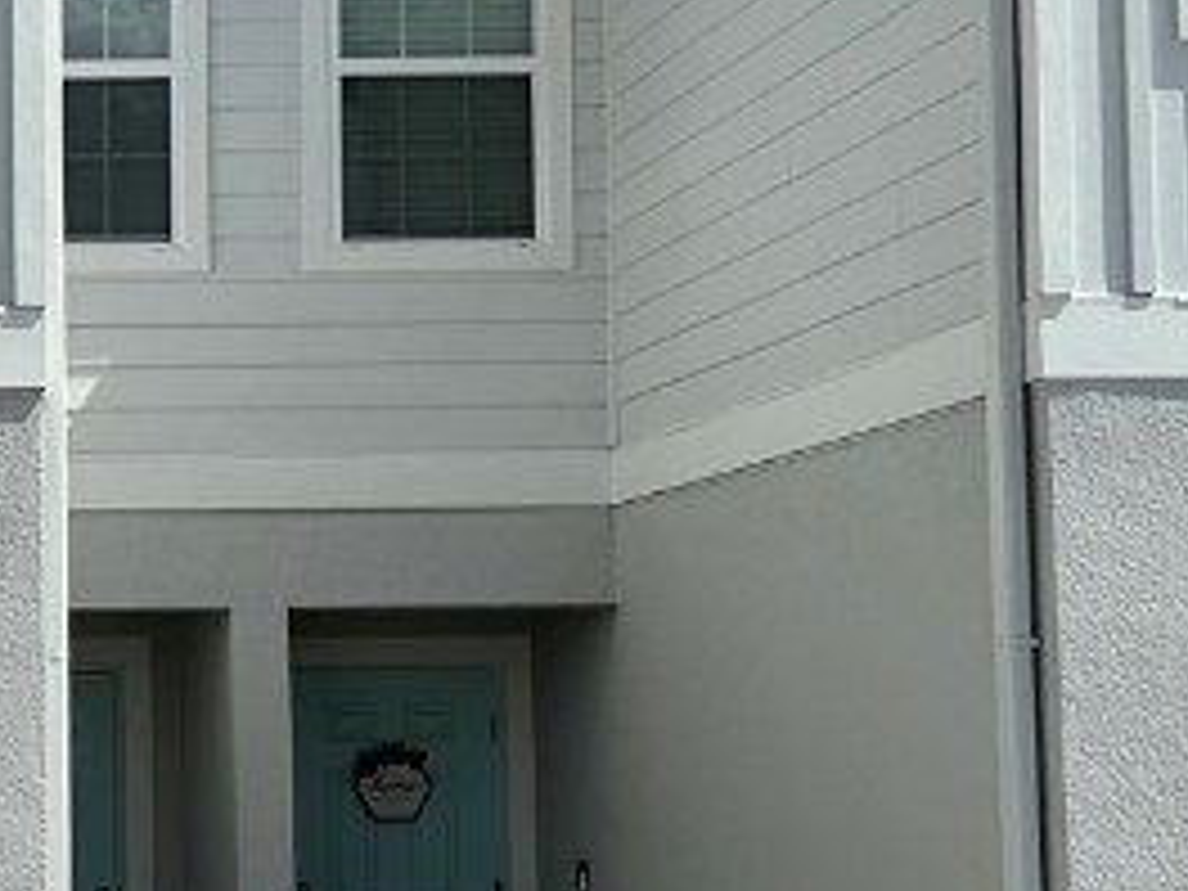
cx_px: -342
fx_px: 3192
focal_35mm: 93
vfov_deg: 15.9
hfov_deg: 19.5
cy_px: 590
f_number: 1.78
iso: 80
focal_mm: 6.86
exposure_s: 1/9709
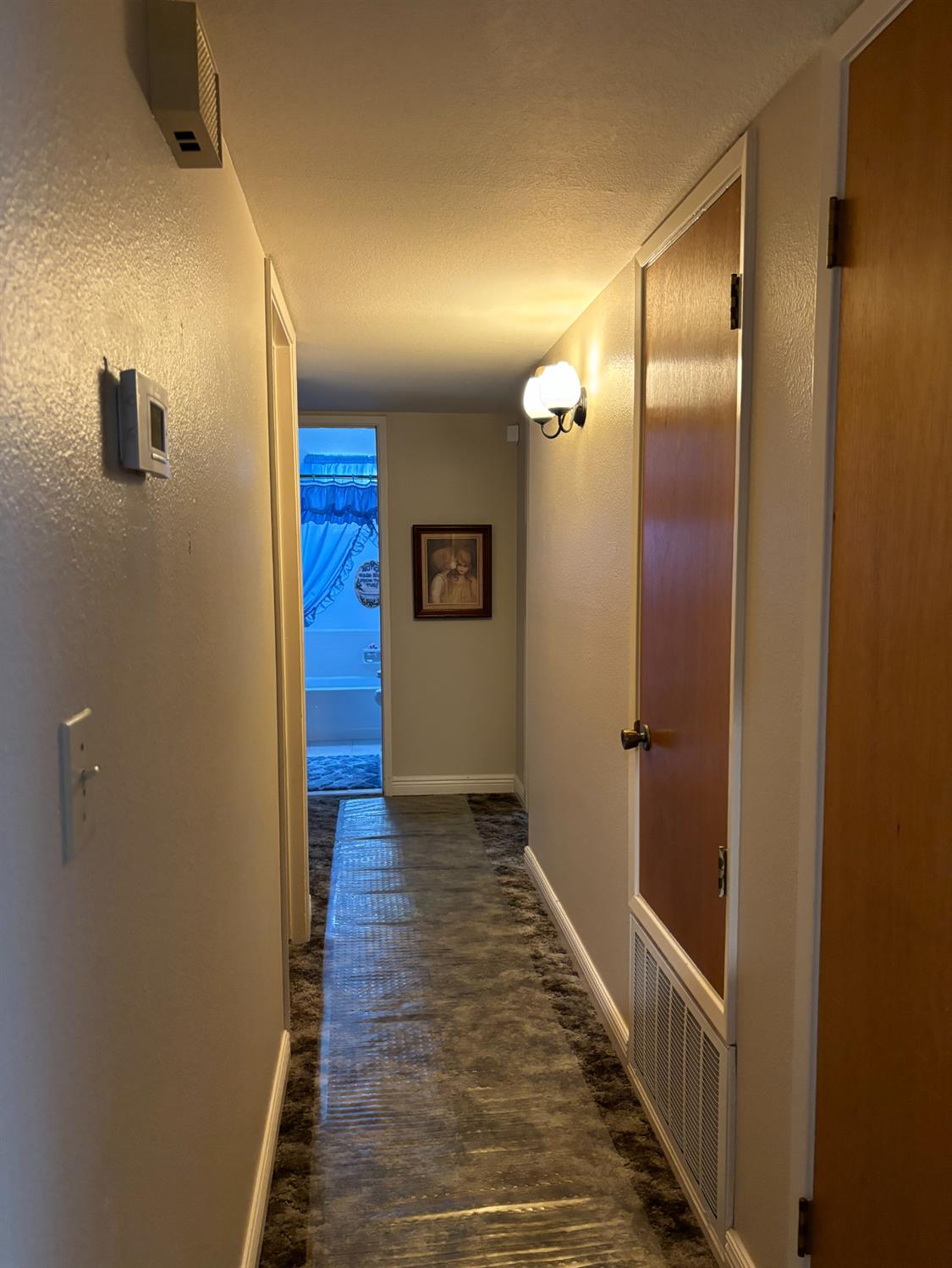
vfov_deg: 67.3
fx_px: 953
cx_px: 476
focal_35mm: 26
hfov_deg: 53.1
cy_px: 634
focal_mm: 5.96
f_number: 1.6
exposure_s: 1/40
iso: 500
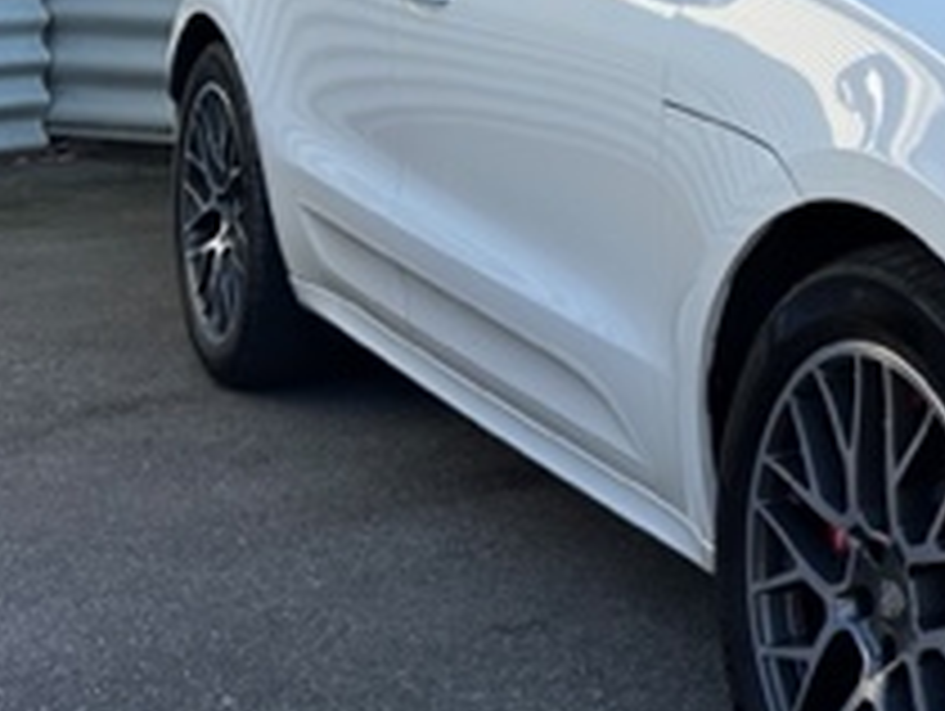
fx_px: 1995
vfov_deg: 19.8
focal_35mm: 73
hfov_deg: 23.3
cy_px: 54
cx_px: 1264
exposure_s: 1/943
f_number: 1.78
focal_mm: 6.86
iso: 80
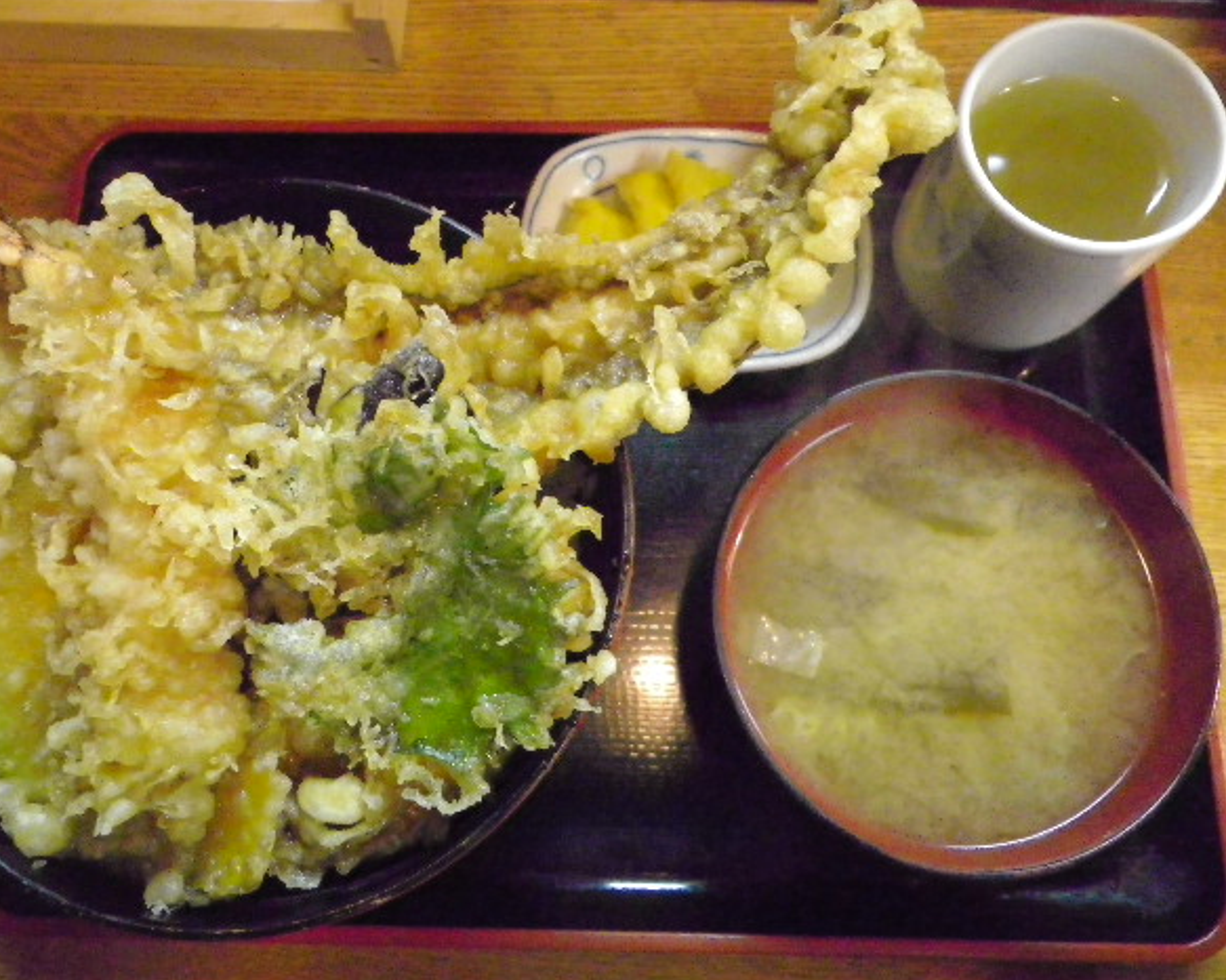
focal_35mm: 30
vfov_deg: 48.5
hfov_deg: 58.8
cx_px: 589
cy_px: 482
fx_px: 1088
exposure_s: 1/30
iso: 800
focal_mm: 4.9
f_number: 2.6
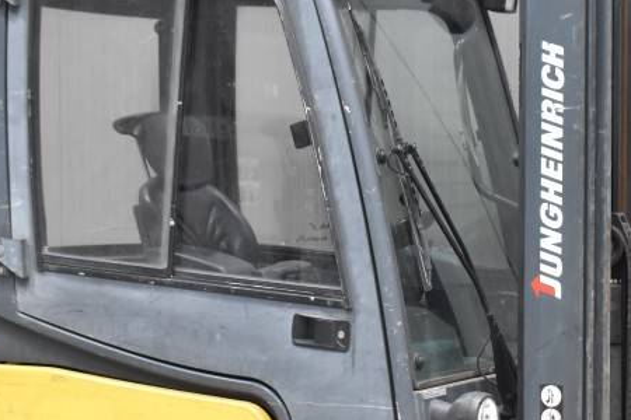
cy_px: 290
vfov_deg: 13.1
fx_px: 1823
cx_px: 397
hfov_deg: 19.6
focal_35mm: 104
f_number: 4.5
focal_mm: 26
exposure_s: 1/40
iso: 1600
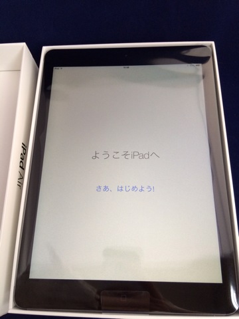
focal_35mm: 30
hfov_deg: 46.8
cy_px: 160
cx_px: 120
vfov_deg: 60.0
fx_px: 276
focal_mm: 4.12
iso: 40
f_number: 2.2
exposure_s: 1/30
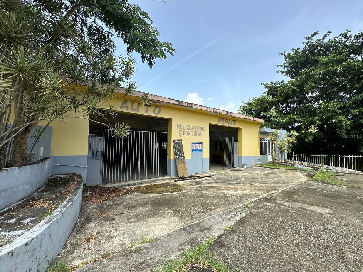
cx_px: 182
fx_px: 147
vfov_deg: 85.7
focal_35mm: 14
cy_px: 136
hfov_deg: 102.1
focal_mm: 2.22
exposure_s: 1/1006
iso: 40
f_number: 2.2
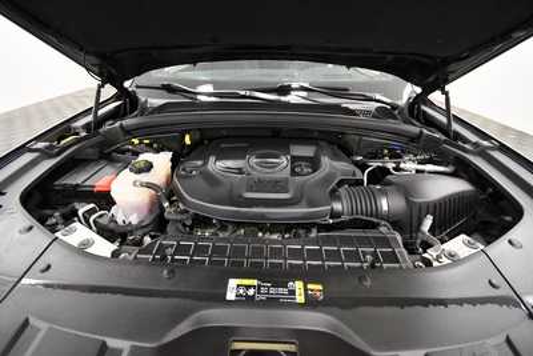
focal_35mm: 15
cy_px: 178
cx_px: 266
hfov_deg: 100.4
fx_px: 222
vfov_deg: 77.4
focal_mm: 10
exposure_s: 1/125
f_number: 4.5
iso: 2200
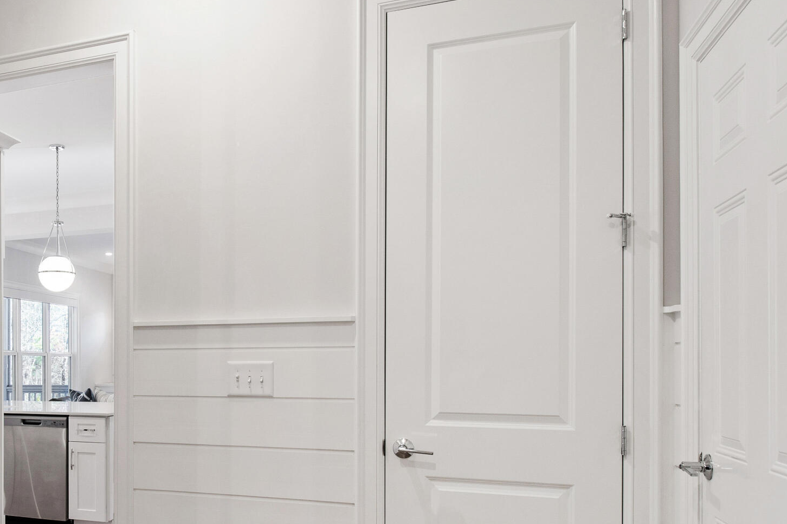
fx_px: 678
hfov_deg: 56.4
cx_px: 171
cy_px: 343
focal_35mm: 31
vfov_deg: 41.8
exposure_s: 1/2.5
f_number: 8
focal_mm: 10
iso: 100
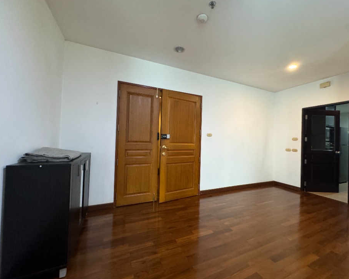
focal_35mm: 15
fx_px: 155
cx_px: 186
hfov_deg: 96.6
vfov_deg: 84.0
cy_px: 139
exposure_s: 1/50
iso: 320
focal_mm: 2.22
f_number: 2.2
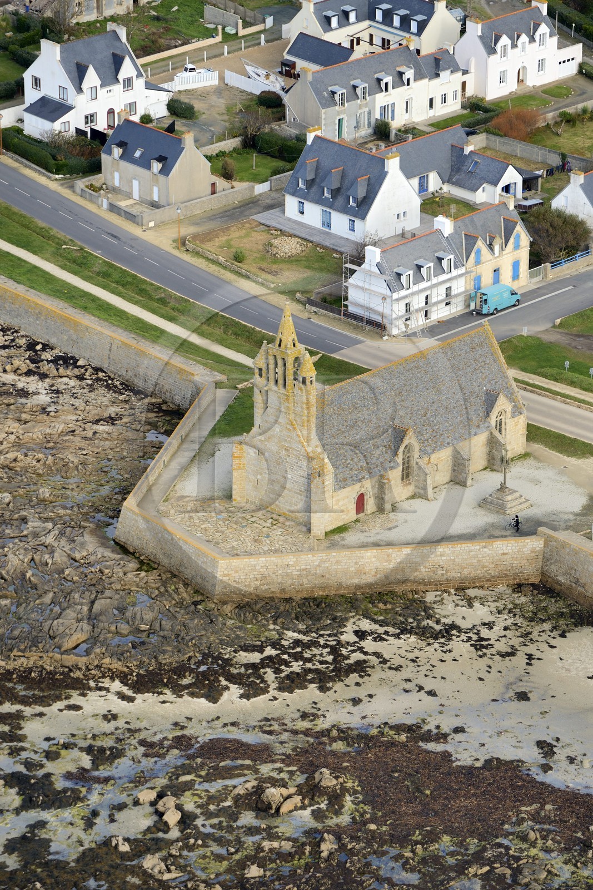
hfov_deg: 6.9
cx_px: 296
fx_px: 4940
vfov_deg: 10.3
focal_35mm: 200
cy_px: 445
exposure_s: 1/800
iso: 400
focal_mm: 200
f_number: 5.6
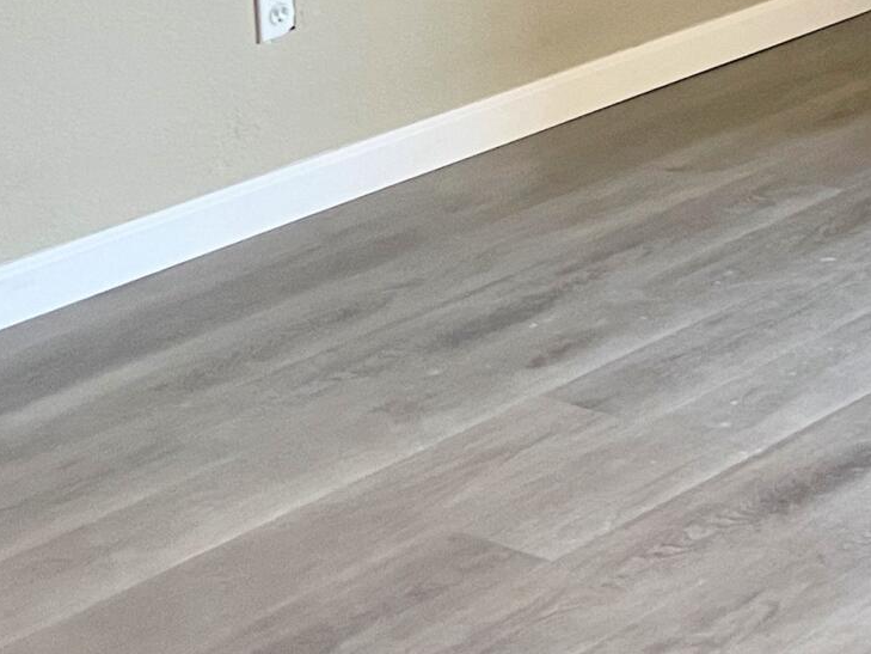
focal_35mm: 107
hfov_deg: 16.5
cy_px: -478
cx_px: 1366
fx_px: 2693
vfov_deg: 12.7
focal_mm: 5.1
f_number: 1.6
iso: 125
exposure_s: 1/60
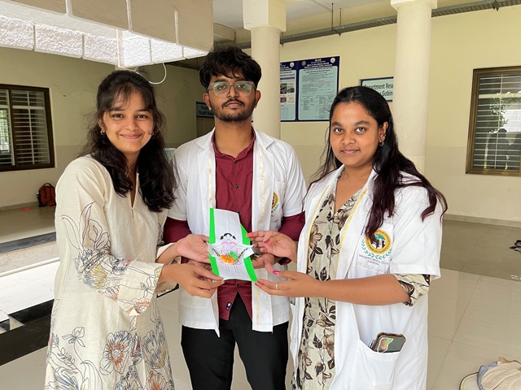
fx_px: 376
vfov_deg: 54.9
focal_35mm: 25
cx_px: 260
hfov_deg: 69.4
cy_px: 195
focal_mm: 5.1
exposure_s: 1/50
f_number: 1.6
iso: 200
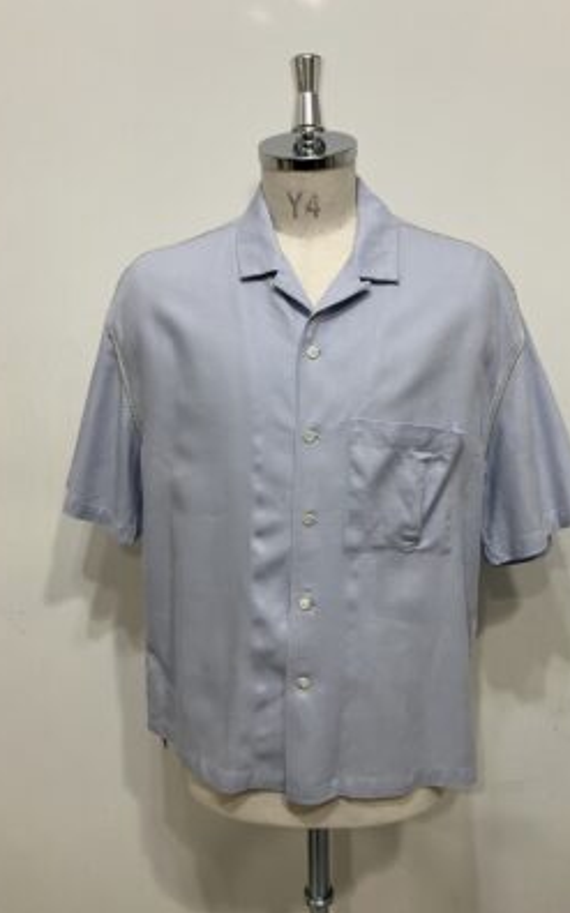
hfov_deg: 41.7
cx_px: 316
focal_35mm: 30
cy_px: 454
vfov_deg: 62.9
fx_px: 747
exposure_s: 1/50
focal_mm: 3.99
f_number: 1.8
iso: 80
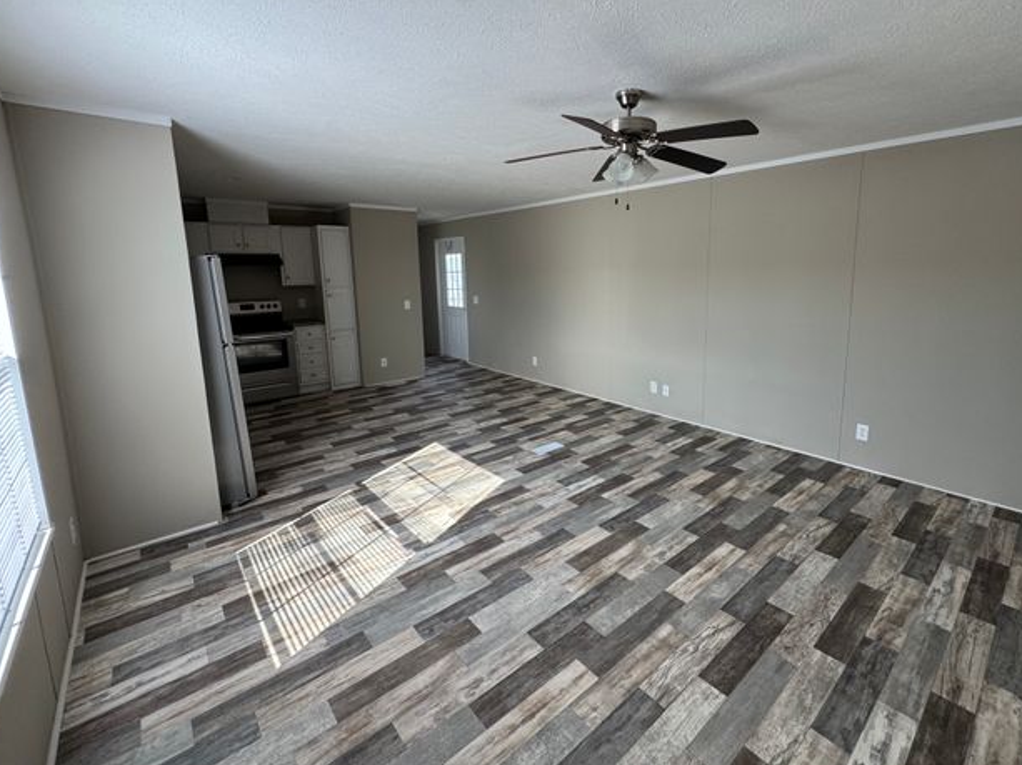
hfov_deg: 94.3
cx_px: 559
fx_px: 472
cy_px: 341
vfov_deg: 77.8
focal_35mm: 16
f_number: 2.2
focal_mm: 2.22
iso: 64
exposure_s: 1/99
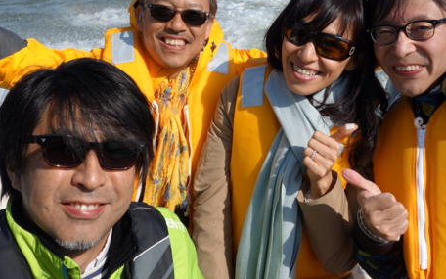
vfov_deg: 25.1
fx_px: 608
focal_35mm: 50
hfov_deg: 40.3
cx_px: 240
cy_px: 28
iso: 125
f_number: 5
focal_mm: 10.4
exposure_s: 1/800
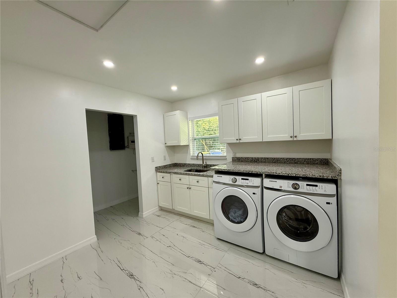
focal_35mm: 14
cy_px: 149
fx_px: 161
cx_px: 198
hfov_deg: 102.1
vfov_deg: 85.7
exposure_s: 1/120
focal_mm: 2.22
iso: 125
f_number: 2.2
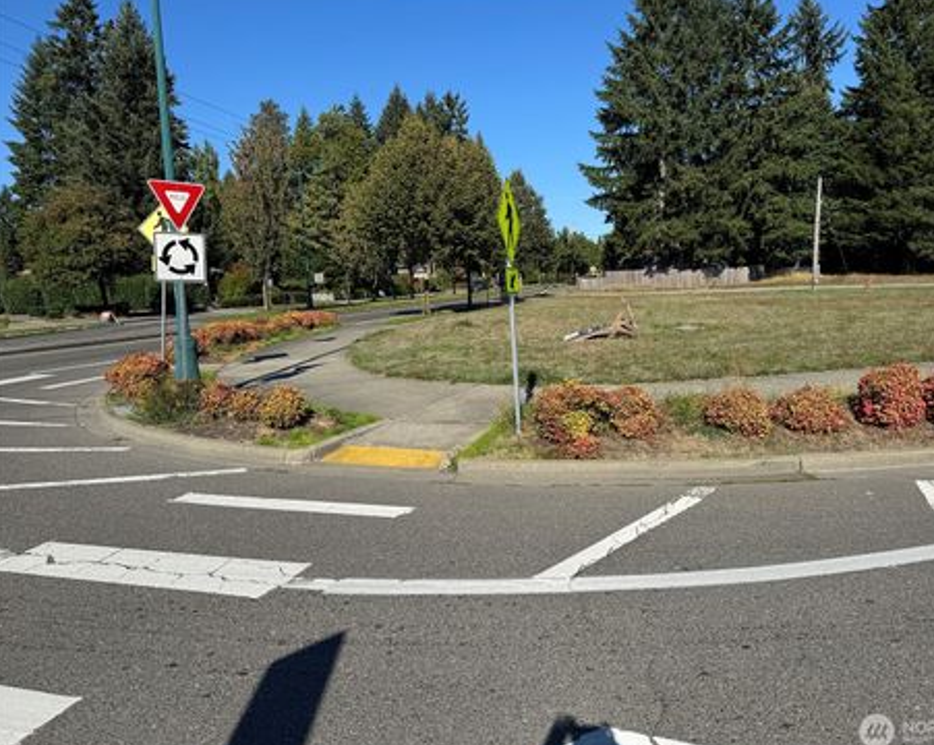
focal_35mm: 26
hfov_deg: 65.9
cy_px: 369
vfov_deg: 54.9
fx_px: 718
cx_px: 509
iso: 80
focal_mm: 6.76
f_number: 1.78
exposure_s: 1/4950
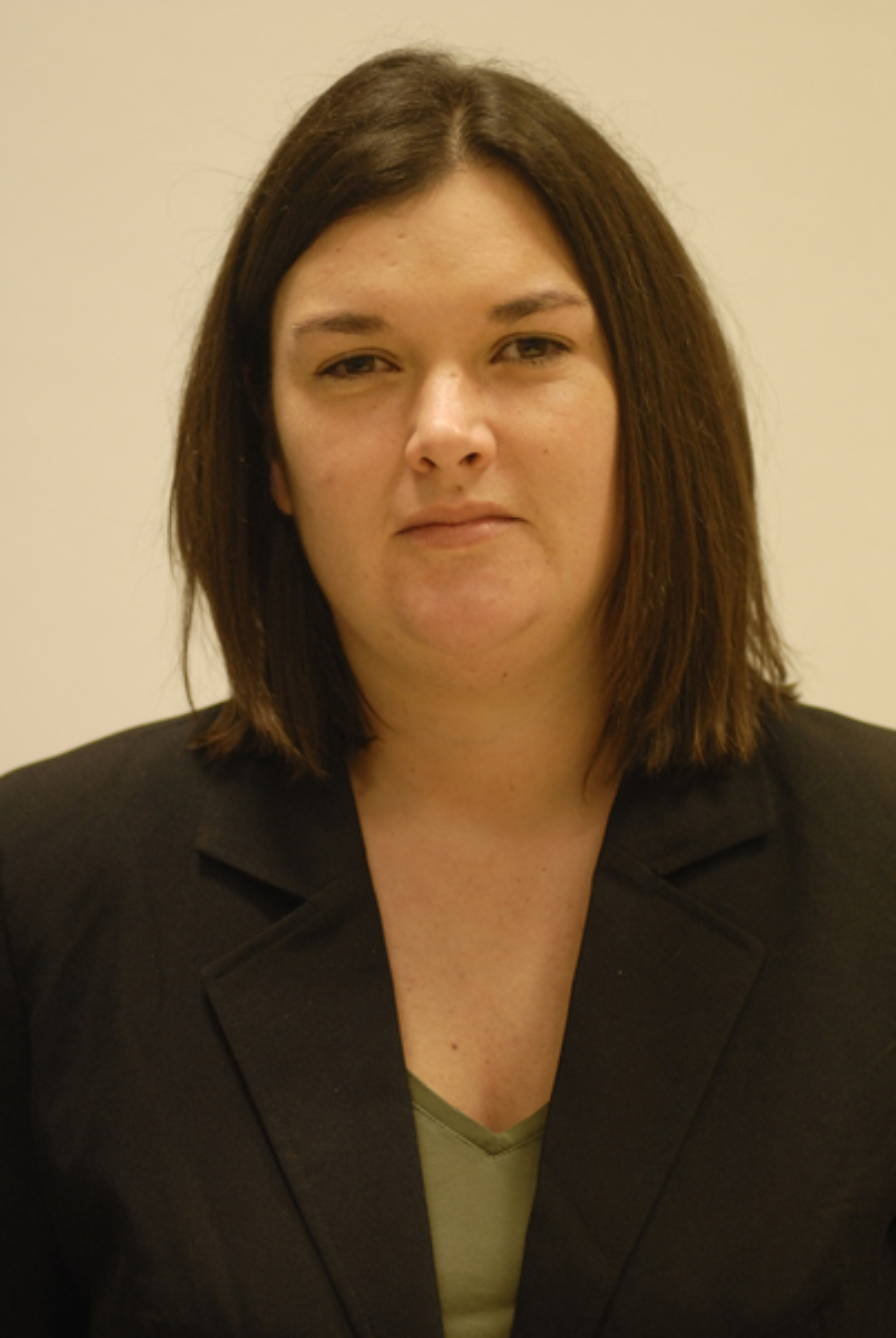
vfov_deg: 7.6
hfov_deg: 5.1
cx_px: 448
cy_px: 669
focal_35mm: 270
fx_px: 10045
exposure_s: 1/60
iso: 640
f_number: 2.8
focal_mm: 180
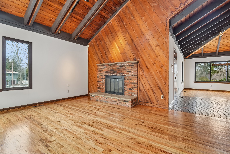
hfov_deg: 96.7
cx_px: 115
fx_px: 102
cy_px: 77
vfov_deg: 73.7
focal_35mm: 16
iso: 400
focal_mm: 16
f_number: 8
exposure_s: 1/5
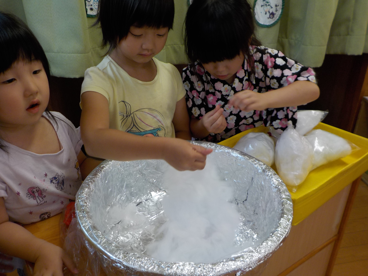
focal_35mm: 30
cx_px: 184
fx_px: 319
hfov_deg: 60.0
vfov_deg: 46.8
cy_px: 138
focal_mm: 4.1
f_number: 3.3
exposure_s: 1/60
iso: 125
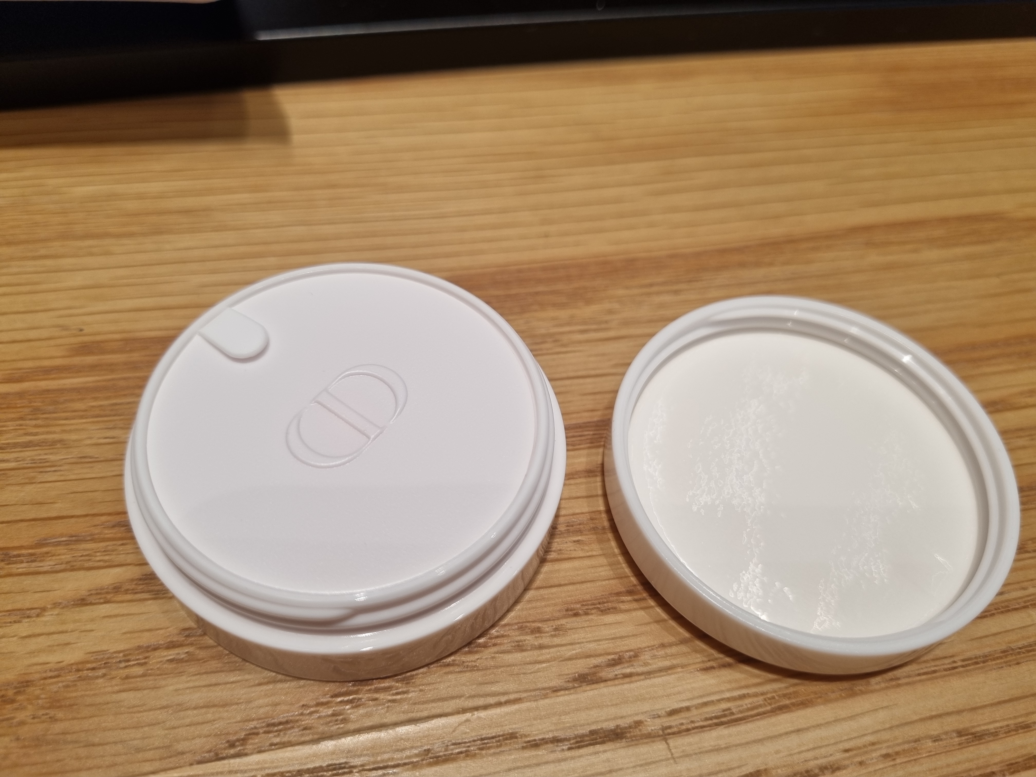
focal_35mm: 26
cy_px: 388
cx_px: 518
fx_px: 778
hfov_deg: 67.3
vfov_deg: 53.1
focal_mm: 5.4
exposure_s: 1/120
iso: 80
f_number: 1.8
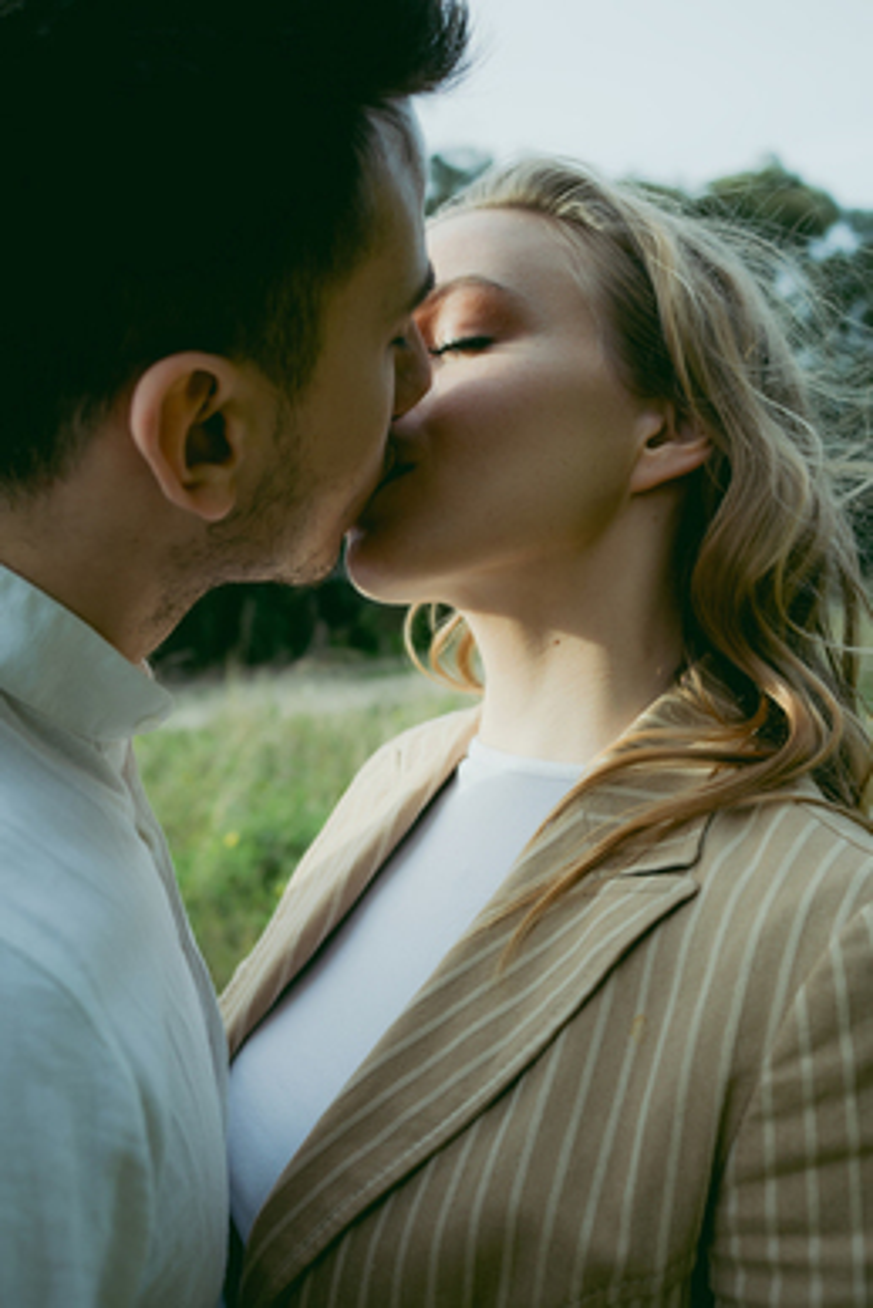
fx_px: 1308
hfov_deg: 36.9
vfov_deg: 53.1
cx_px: 436
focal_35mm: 36
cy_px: 654
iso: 100
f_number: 3.5
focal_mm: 24
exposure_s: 1/320
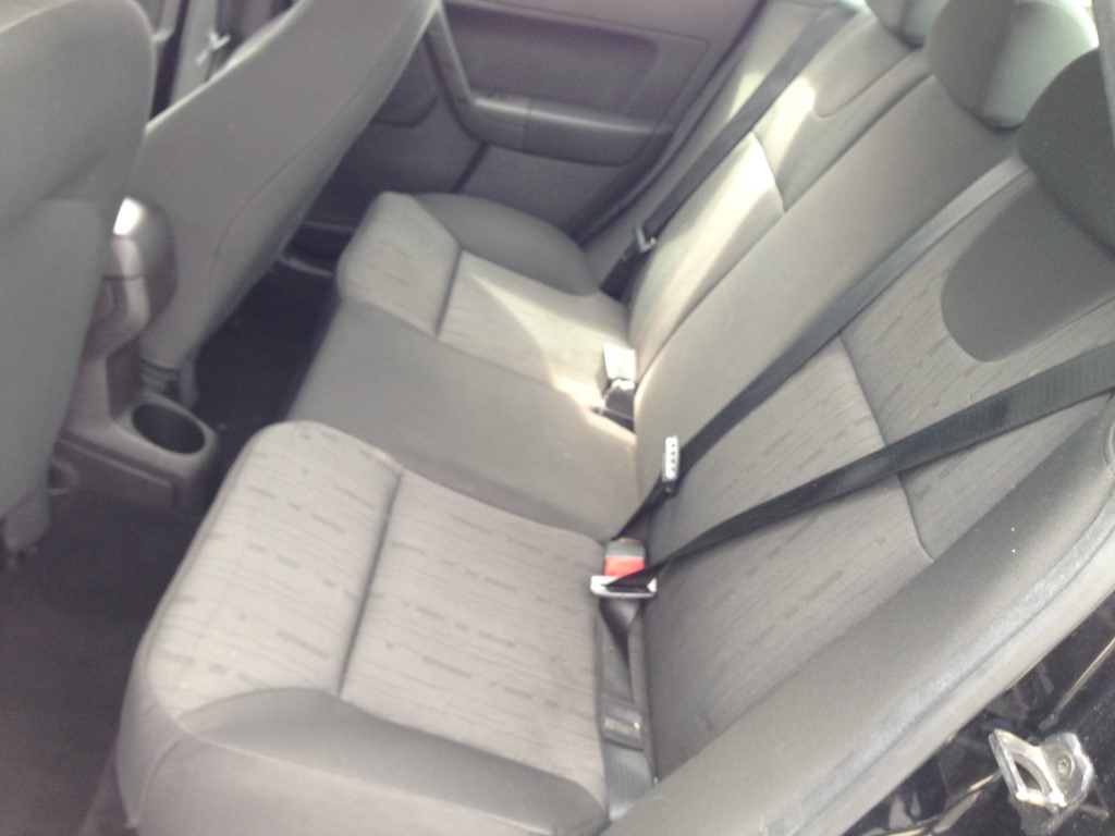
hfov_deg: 55.4
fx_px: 1063
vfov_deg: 42.9
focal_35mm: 33
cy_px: 418
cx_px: 558
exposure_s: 1/40
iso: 50
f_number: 2.4
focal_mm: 4.12
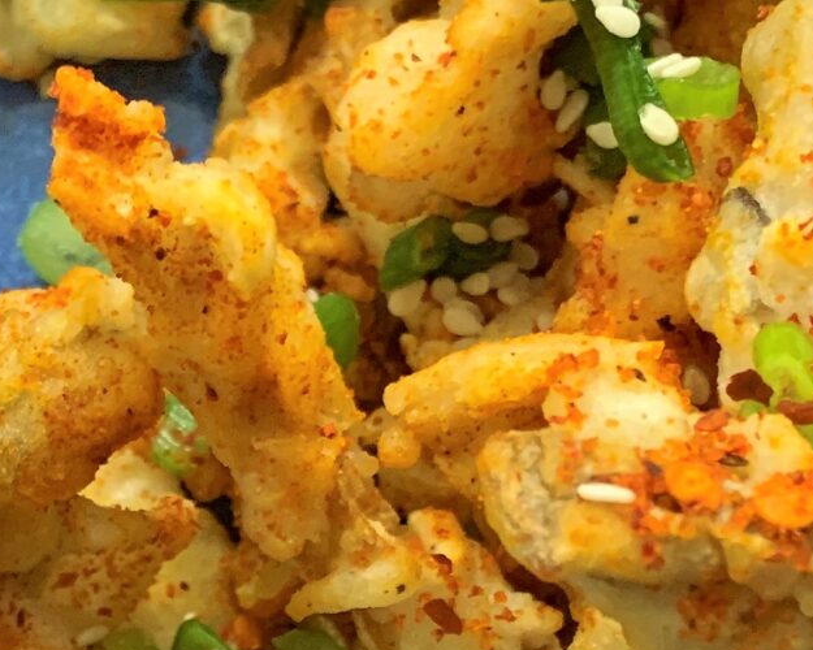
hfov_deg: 18.4
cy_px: 416
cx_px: 291
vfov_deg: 14.8
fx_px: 2502
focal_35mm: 104
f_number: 1.8
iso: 320
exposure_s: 1/33
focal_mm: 4.25
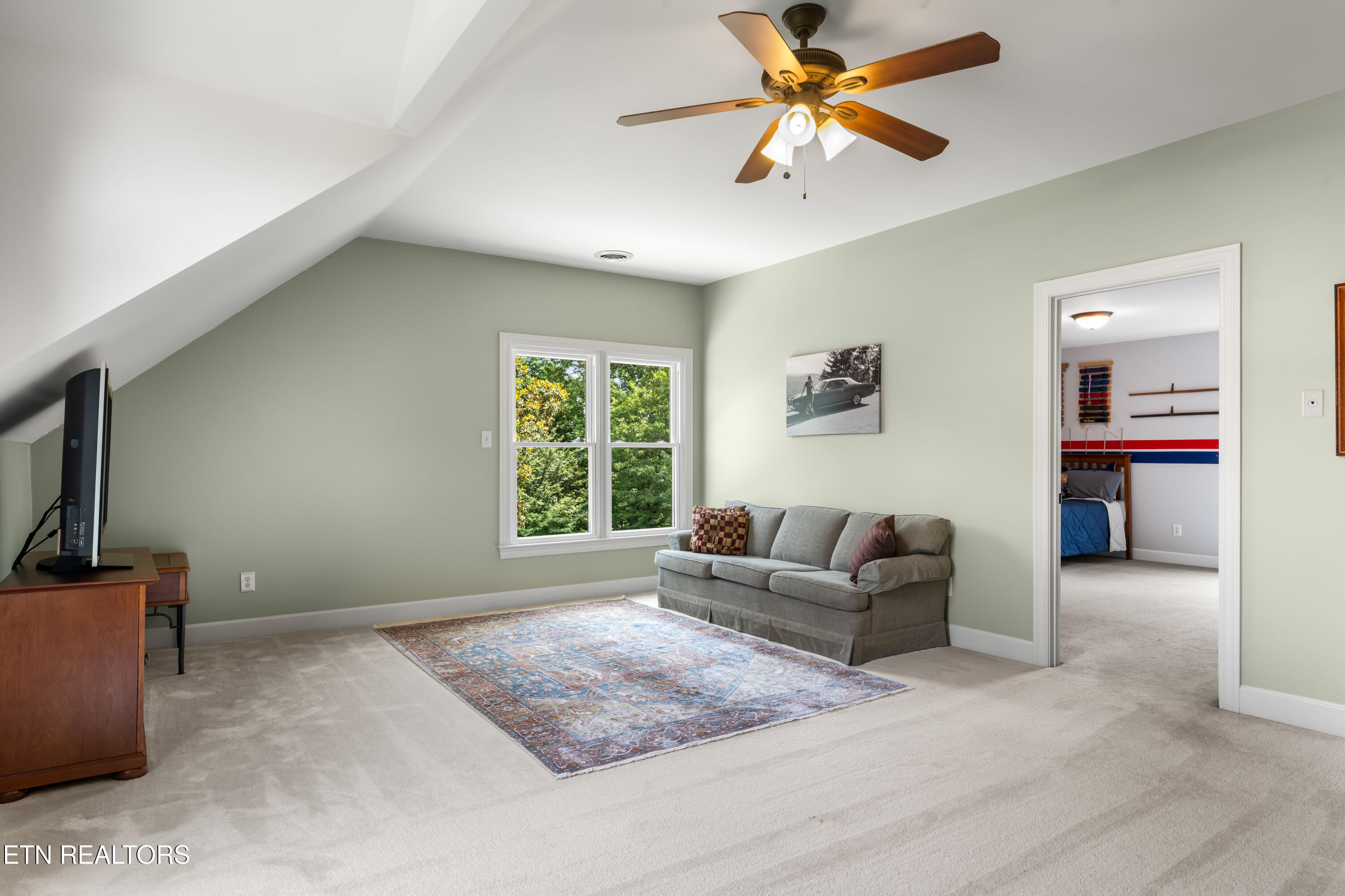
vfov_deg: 61.9
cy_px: 448
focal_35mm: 20
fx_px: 747
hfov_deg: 84.0
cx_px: 672
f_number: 9
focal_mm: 20
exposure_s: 1.6
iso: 100
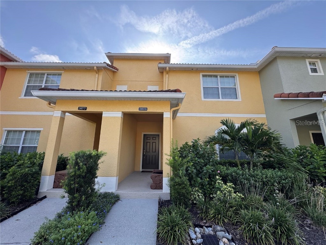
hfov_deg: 102.1
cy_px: 122
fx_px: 132
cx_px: 163
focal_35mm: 14
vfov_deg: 85.7
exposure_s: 1/390
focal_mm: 2.22
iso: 40
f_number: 2.2
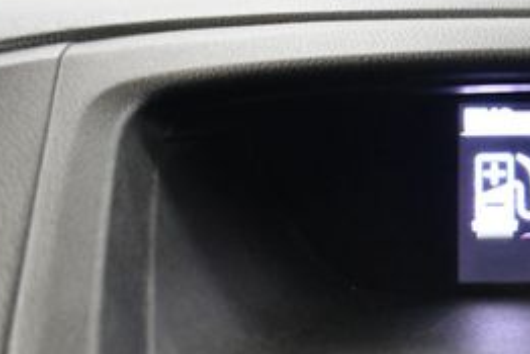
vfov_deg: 15.6
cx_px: 617
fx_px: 1296
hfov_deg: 21.6
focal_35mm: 88
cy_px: 188
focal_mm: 18
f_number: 3.5
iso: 3200
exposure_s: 1/100
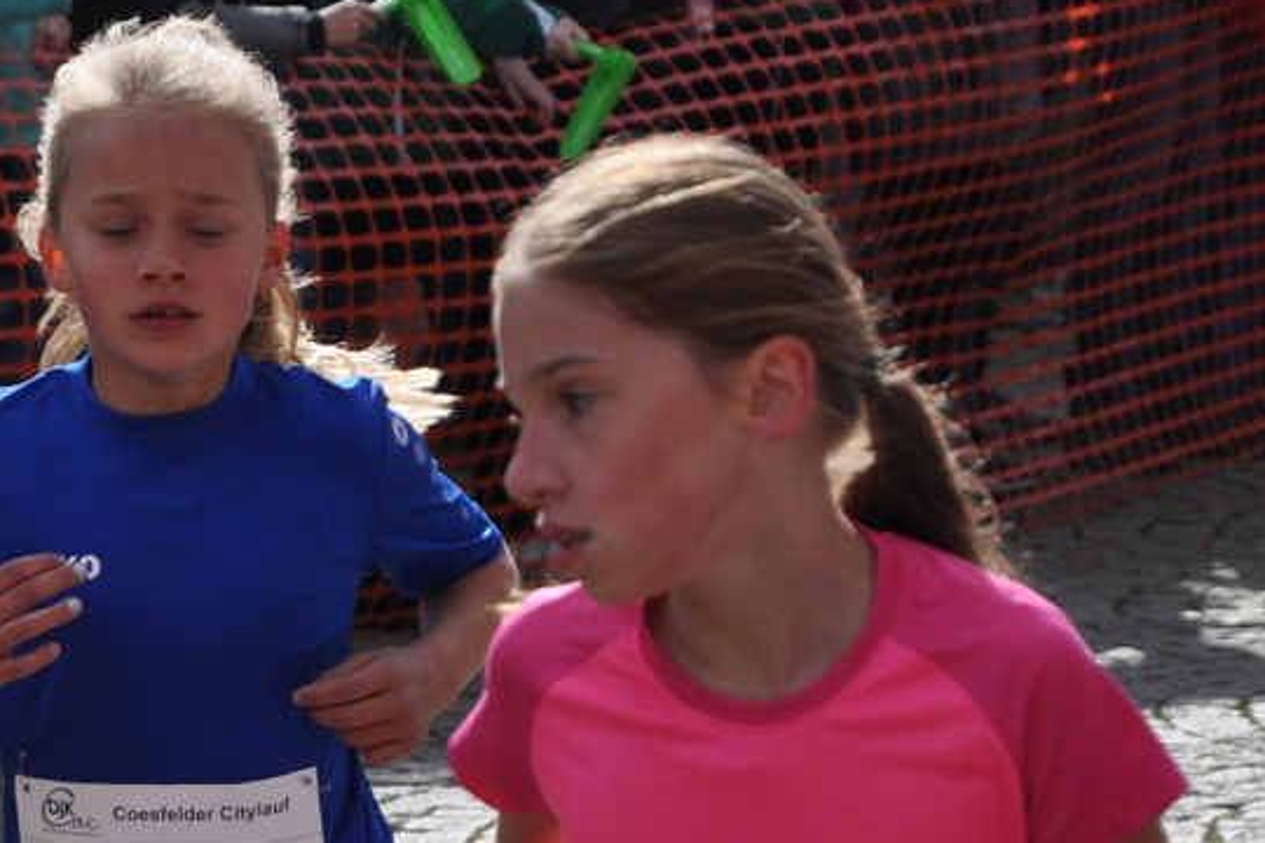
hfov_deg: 7.0
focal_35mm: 296
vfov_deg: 4.6
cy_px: 691
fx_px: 10400
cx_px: 272
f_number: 6.3
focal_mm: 72
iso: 400
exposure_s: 1/1600
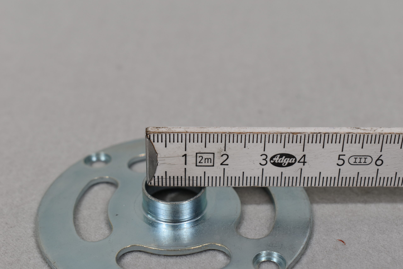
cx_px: 202
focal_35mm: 60
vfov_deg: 22.6
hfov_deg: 33.4
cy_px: 134
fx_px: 672
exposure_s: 1/60
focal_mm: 40
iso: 320
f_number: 8
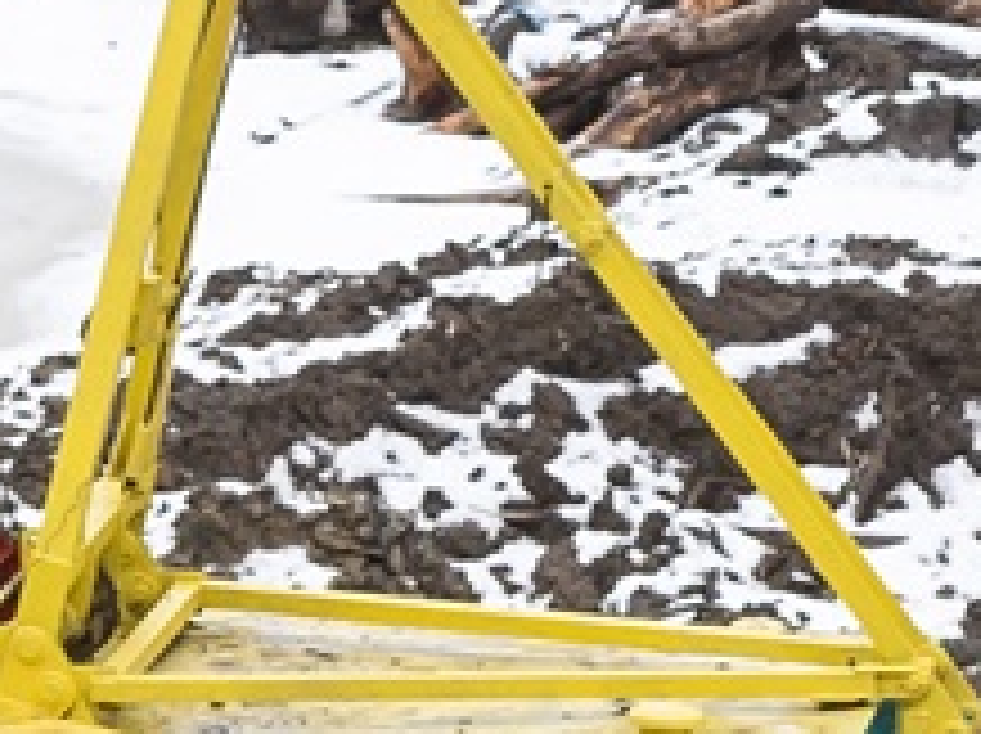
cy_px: -1004
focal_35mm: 1018
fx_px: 28818
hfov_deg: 2.0
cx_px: 450
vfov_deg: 1.5
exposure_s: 1/160
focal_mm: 120
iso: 200
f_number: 4.5
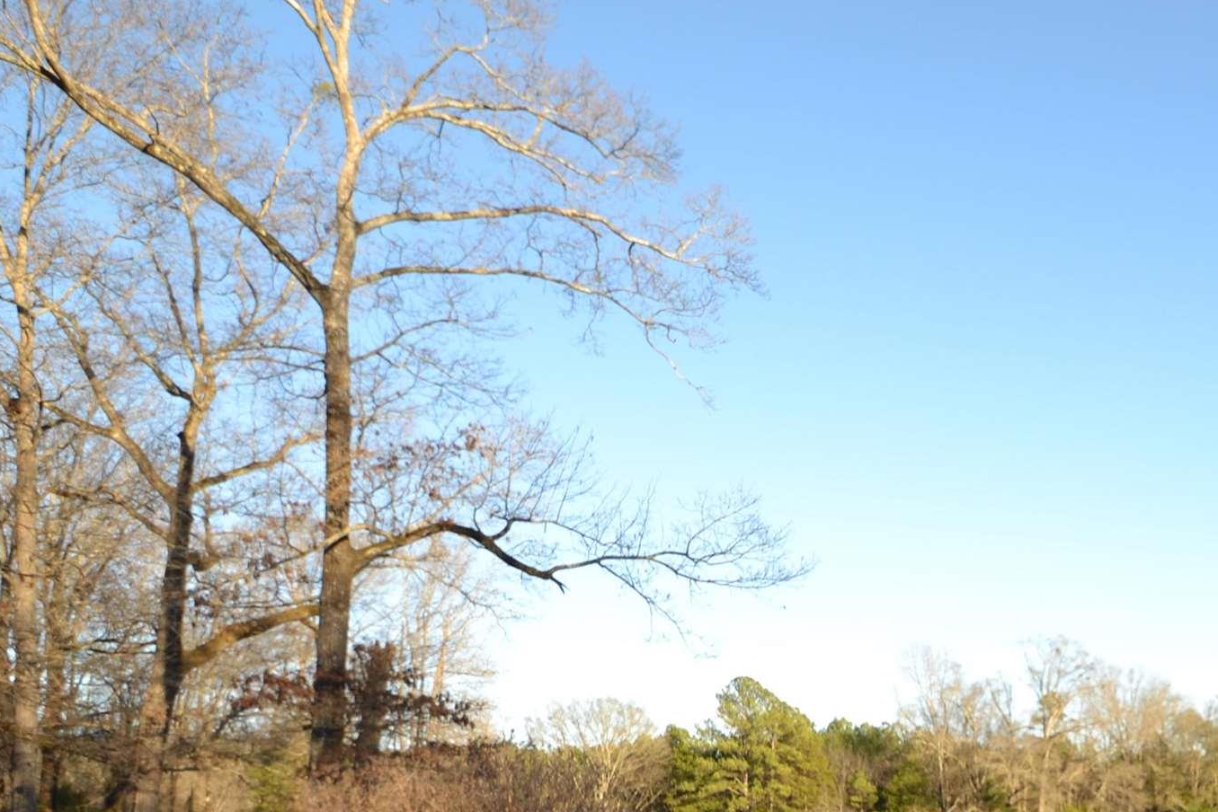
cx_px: 1103
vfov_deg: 36.6
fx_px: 1151
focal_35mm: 34
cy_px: 726
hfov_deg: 49.5
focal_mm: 10
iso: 110
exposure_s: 1/125
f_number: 5.6
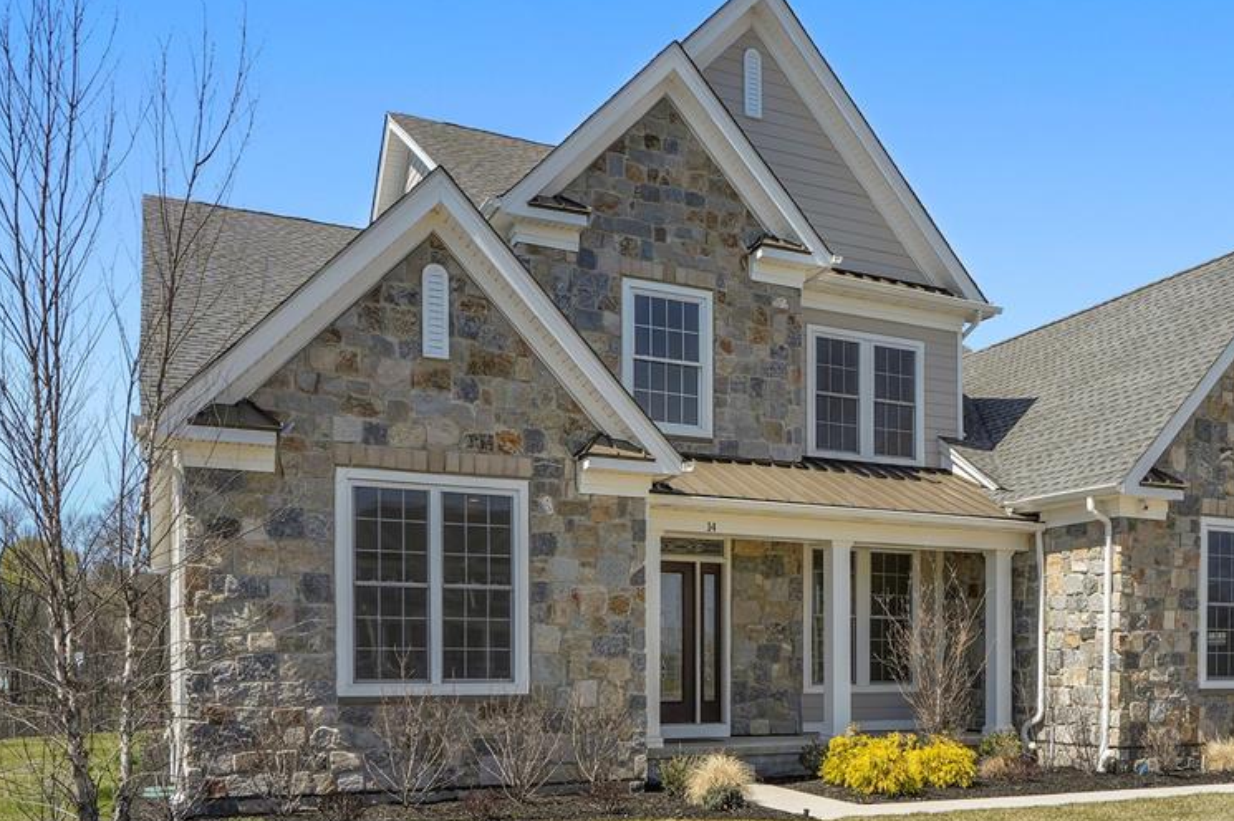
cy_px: 477
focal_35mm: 33
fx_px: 1131
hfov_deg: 56.5
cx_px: 777
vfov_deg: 39.8
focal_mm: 16
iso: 160
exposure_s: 1/400
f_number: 7.1
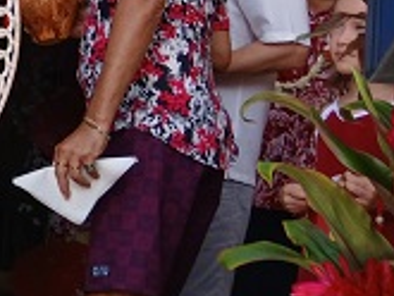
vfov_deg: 11.8
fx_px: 1435
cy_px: 95
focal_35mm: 126
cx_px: -425
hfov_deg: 13.2
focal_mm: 3.98
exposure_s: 1/126
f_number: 1.8
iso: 20
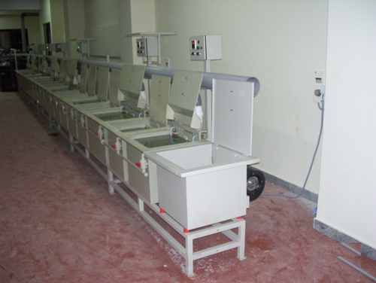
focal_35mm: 36
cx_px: 188
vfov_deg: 39.7
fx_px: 391
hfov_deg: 51.3
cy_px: 142
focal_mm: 6
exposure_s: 1/60
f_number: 2.7
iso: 200
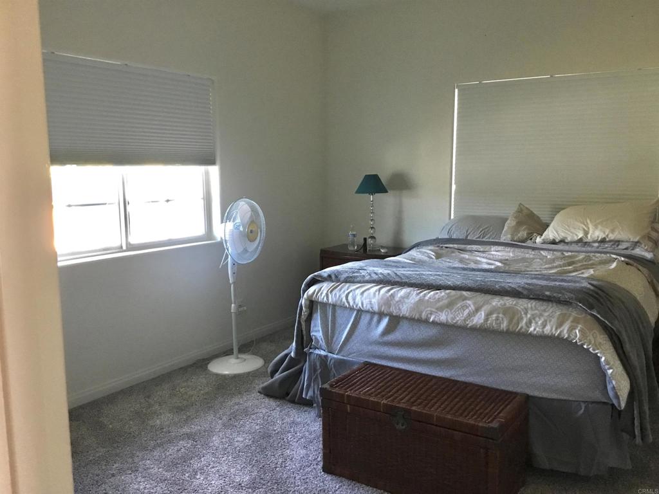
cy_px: 247
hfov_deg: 58.4
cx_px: 330
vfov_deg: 45.4
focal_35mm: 31
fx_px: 590
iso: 125
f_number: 2.4
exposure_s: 1/30
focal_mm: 3.3
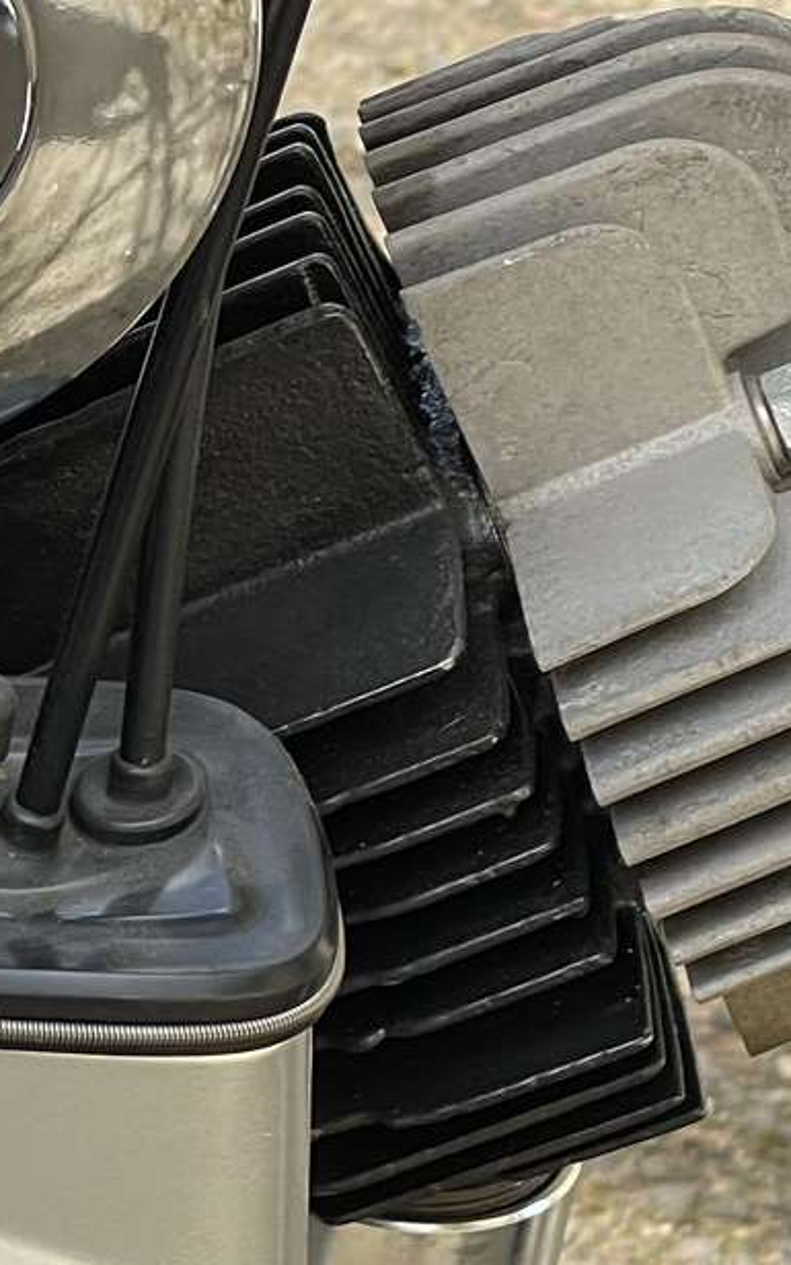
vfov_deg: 11.5
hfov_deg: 6.9
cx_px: -1192
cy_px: 1376
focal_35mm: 179
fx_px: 6174
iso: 25
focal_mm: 6
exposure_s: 1/254
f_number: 2
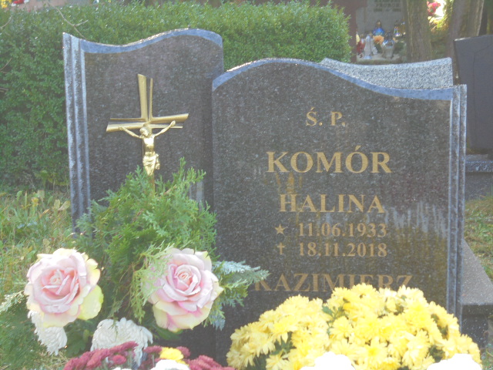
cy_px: 185
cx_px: 246
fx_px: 1339
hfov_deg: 20.9
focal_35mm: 94
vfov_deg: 15.7
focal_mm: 16.9
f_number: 4.7
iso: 100
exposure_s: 1/30
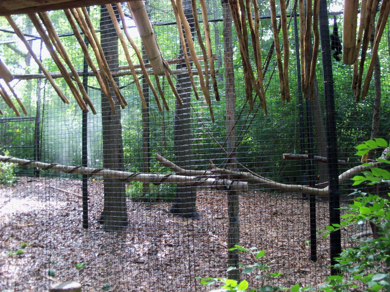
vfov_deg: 40.7
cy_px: 146
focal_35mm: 35
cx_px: 195
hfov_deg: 52.6
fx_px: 394
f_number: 3
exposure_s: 1/30
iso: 100
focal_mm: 6.3
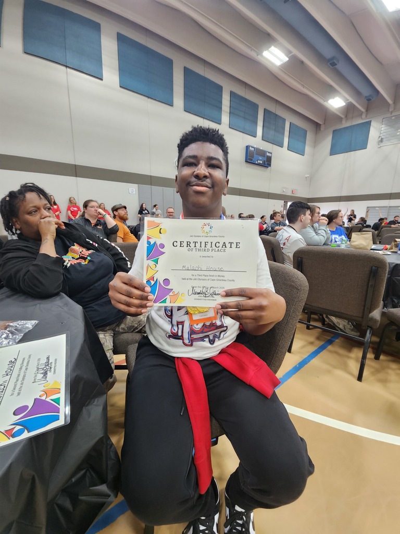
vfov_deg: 106.2
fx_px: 200
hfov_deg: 89.9
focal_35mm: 13
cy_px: 267
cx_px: 200
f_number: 2.2
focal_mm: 2.2
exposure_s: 1/30
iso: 400
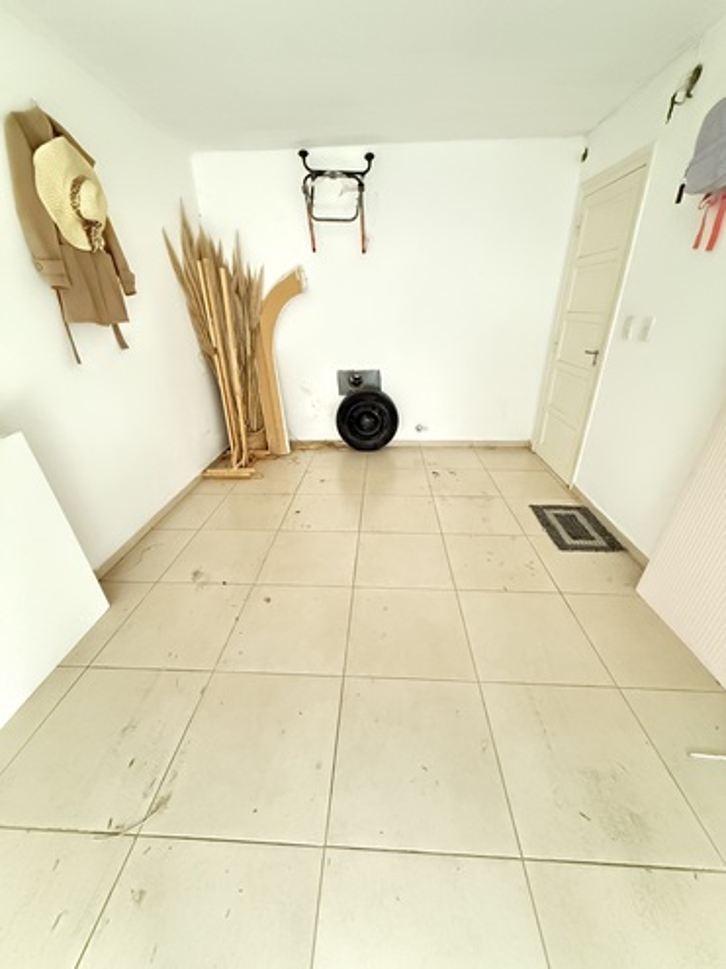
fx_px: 392
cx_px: 363
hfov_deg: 85.6
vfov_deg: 102.1
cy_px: 484
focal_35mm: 14
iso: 2500
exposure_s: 1/30
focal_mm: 2.22
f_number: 2.2
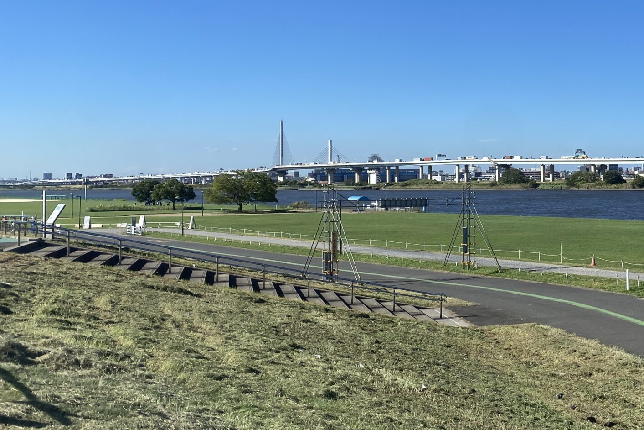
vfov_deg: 27.4
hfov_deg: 38.0
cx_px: 561
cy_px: 161
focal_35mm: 49
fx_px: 876
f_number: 1.8
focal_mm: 4.25
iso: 32
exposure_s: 1/3125
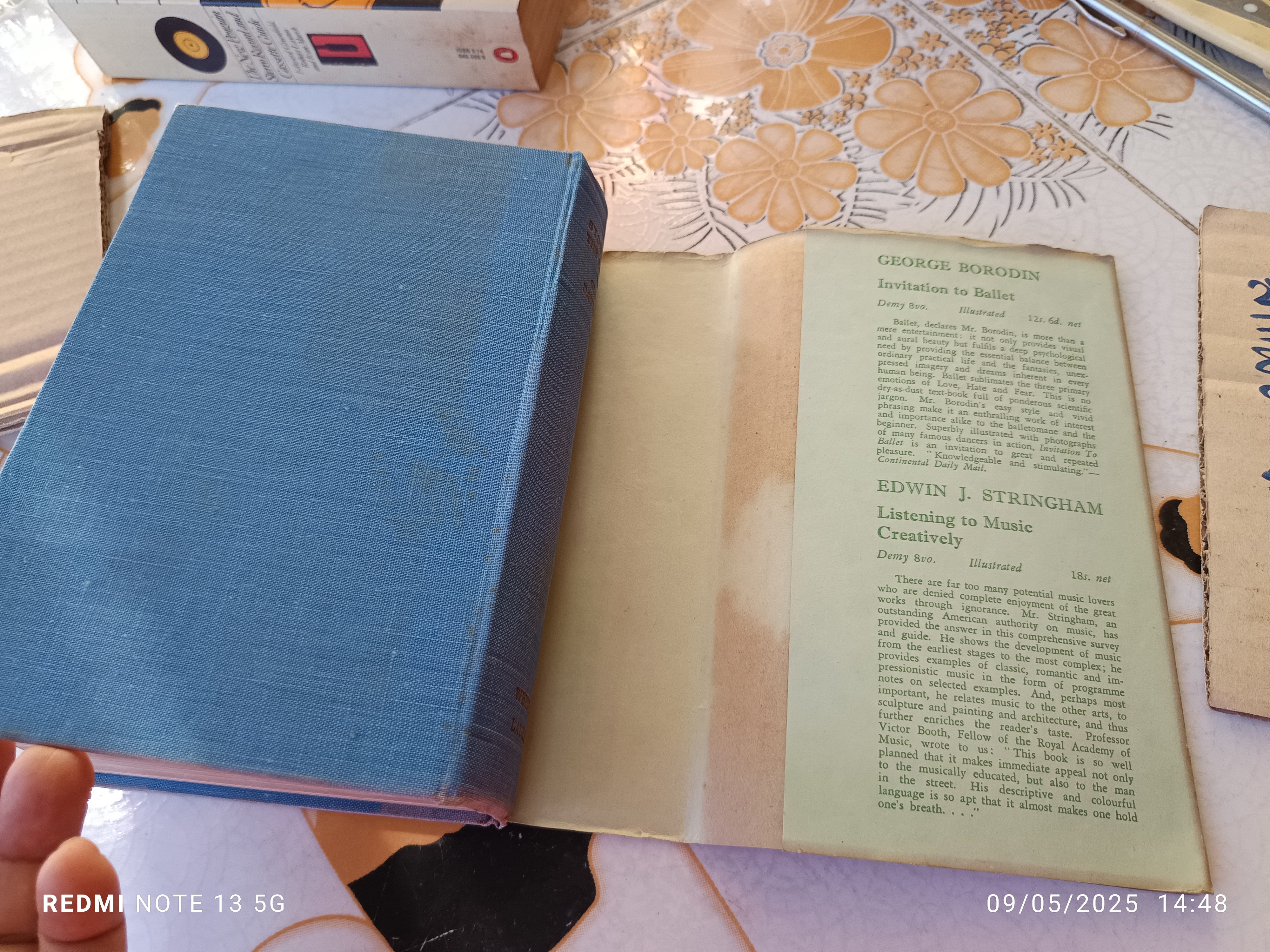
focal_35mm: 24
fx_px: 881
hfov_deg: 71.6
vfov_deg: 56.8
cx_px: 635
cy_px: 476
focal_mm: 5.31
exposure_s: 1/50
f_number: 1.7
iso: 437
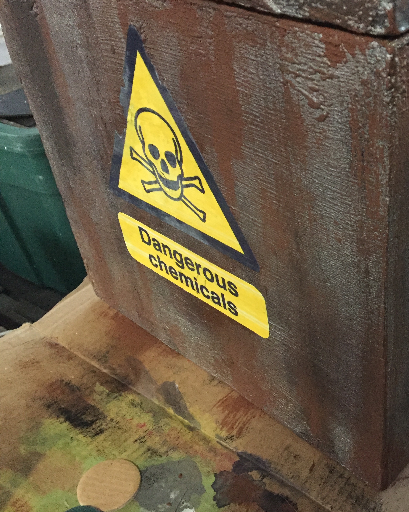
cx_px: 343
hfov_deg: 37.4
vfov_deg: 47.9
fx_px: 575
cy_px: 256
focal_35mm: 38
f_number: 2.2
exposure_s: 1/15
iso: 320
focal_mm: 4.15
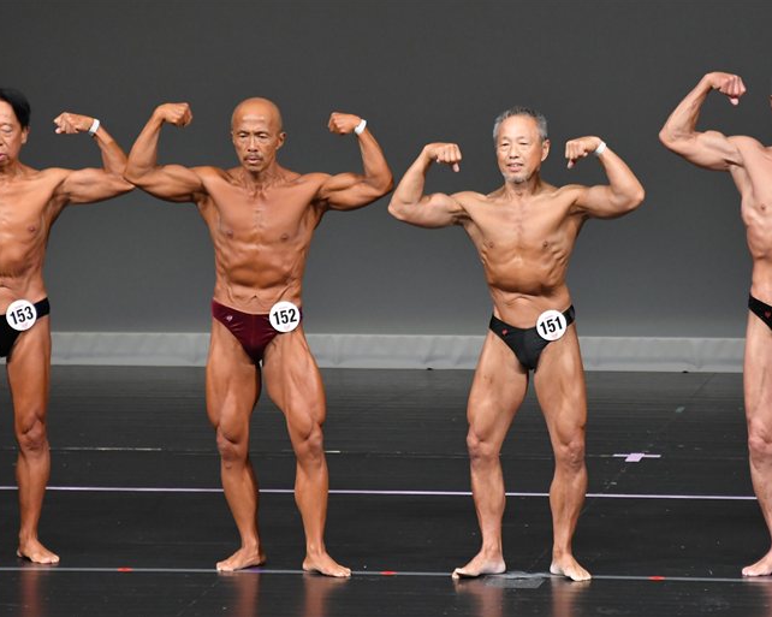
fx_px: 8930
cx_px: 449
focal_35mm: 391
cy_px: 309
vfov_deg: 4.0
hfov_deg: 5.0
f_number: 5.6
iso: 4000
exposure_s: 1/400
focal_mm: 230
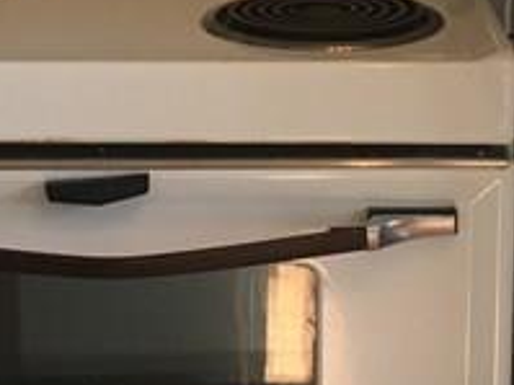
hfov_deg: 13.2
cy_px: 3
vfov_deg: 9.9
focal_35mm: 149
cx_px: 103
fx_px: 2211
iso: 25
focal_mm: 4.15
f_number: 2.2
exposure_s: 1/40
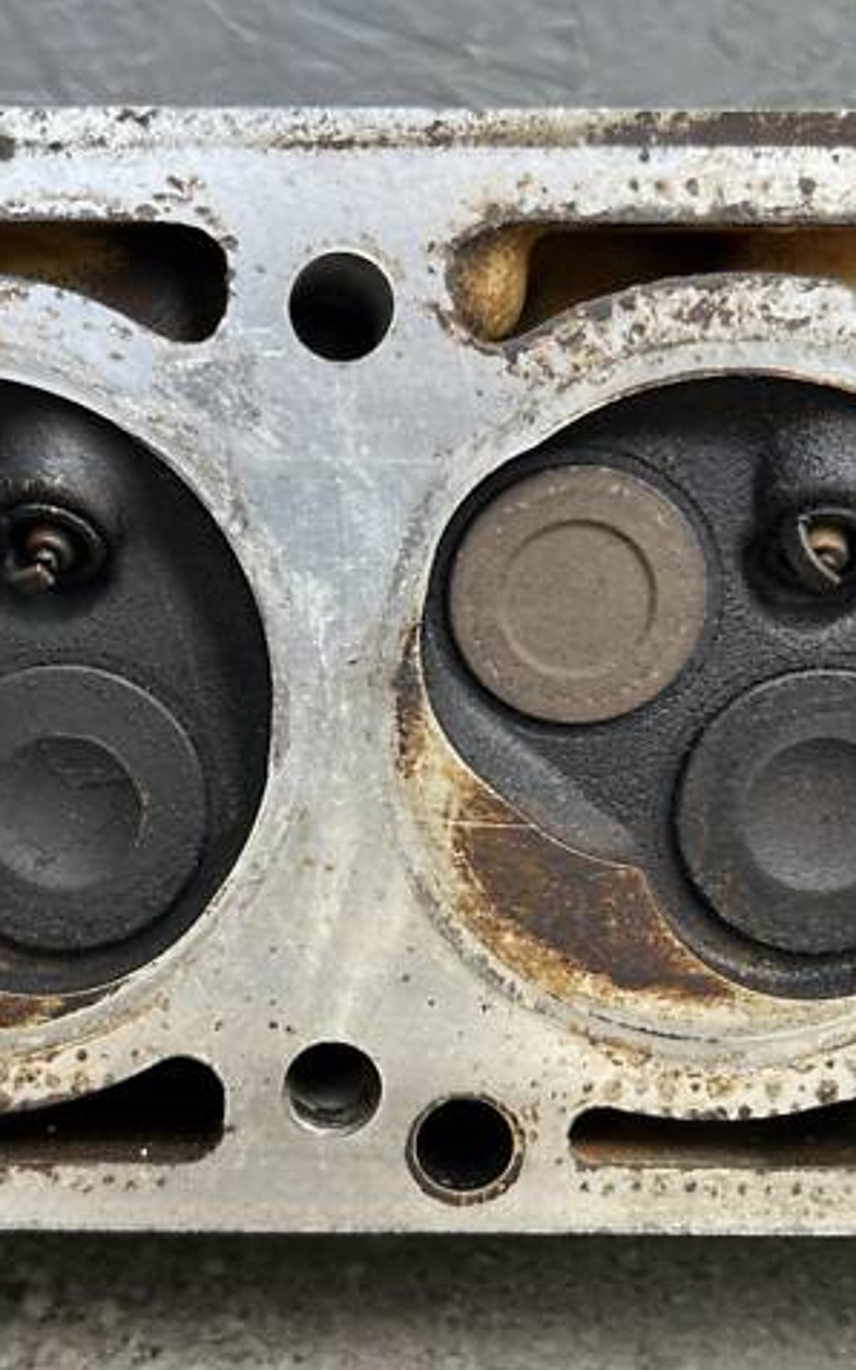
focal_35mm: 37
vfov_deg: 52.8
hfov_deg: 33.9
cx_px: 244
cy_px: 686
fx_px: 1381
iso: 40
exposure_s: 1/268
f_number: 1.6
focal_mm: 5.1
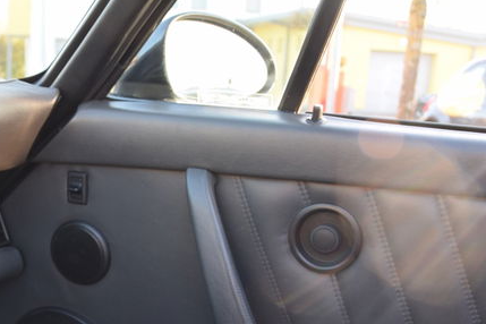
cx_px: 105
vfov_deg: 14.4
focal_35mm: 94
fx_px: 1267
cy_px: 279
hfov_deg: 21.5
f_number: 5
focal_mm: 35
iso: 400
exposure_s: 1/100
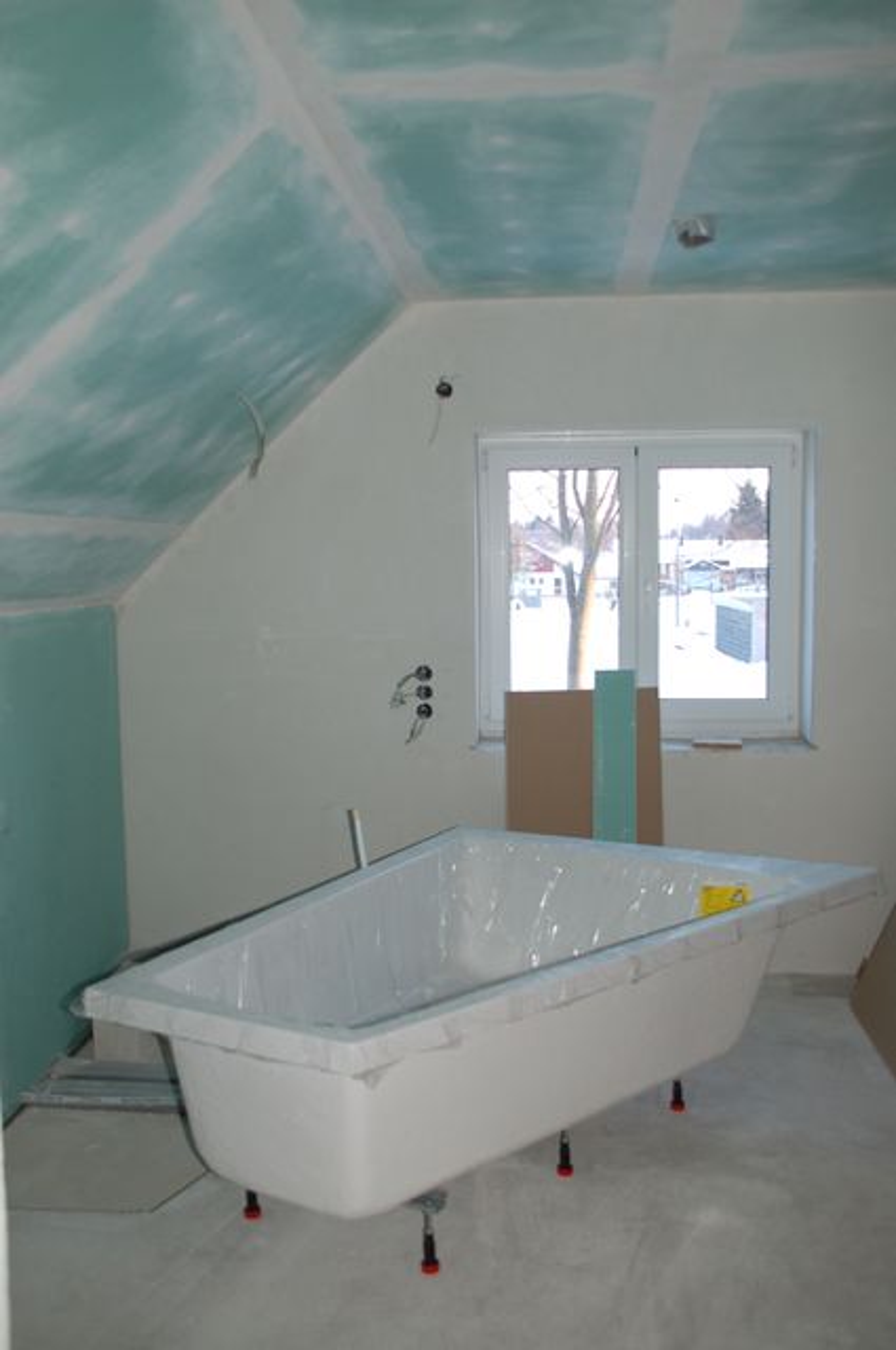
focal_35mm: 33
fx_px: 1235
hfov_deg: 39.9
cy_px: 675
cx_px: 448
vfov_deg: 57.3
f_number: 4
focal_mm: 22
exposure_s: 1/60
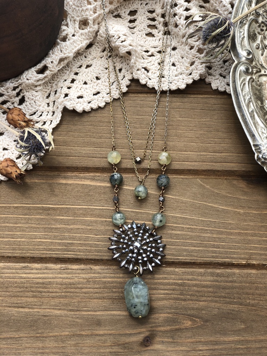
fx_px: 586
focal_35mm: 57
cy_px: 178
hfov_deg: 25.7
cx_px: 134
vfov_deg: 33.8
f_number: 2.8
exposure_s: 1/190
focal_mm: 6.6
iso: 20
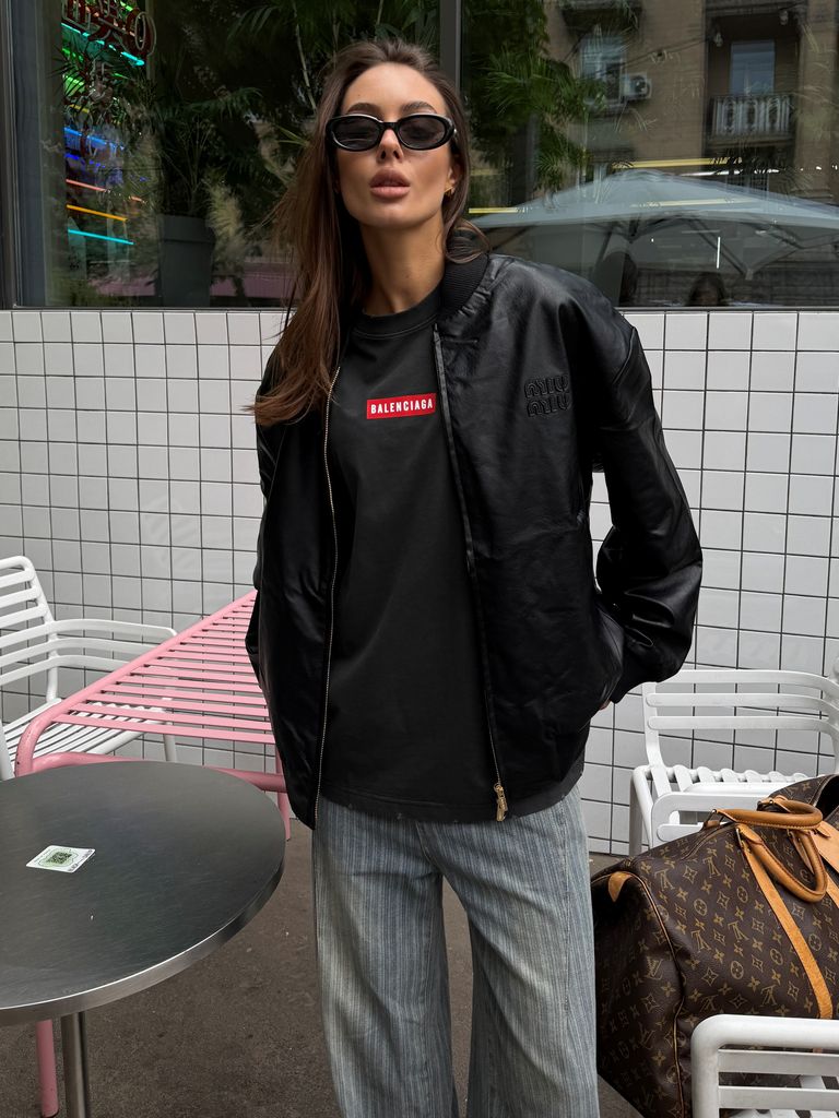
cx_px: 420
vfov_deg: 71.6
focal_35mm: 24
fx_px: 776
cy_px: 559
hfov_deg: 56.8
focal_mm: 6.76
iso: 80
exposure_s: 1/677
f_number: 1.78
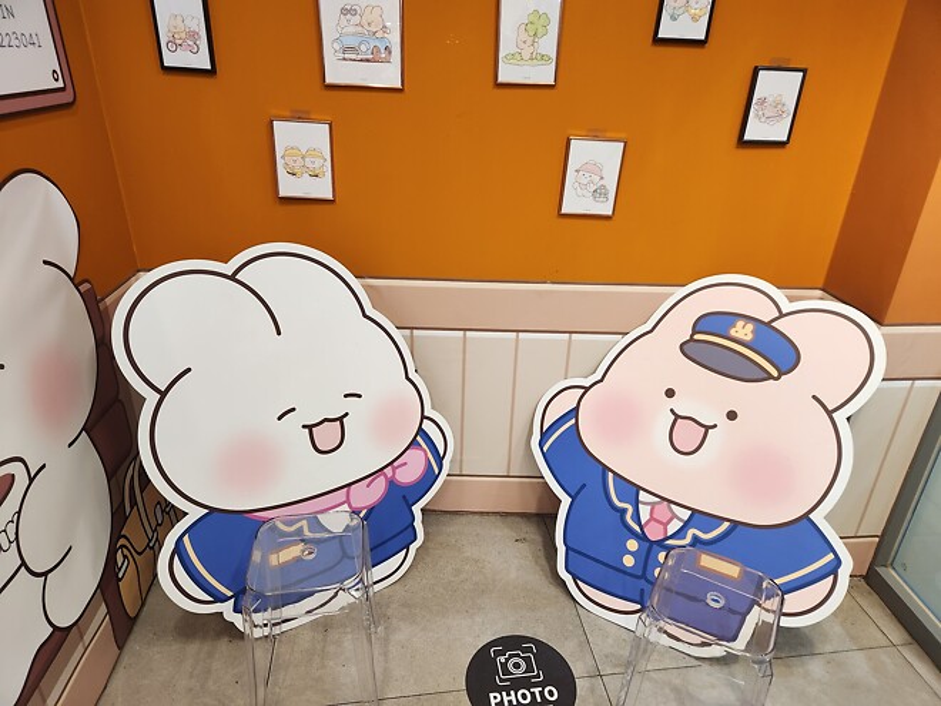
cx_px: 470
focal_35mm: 23
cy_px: 353
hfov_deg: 73.9
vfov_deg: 58.9
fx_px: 625
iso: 125
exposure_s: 1/74.1
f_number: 1.8
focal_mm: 5.4
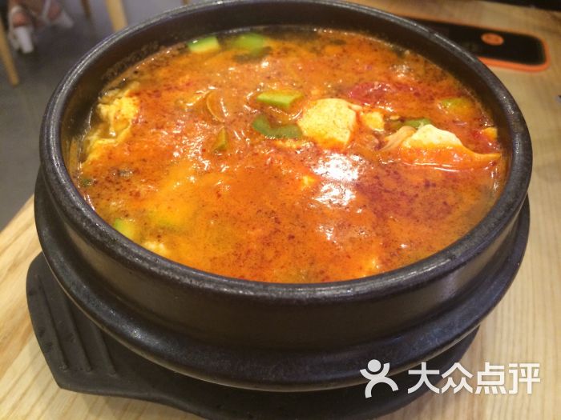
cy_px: 210
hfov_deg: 61.7
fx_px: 470
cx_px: 280
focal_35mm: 29
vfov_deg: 48.2
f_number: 2.2
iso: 250
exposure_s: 1/33
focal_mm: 4.15
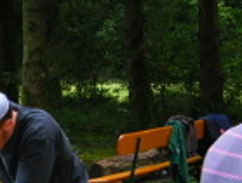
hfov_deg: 10.5
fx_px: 1304
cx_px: -30
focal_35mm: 186
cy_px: 228
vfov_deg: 7.9
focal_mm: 12.9
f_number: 4.3
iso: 200
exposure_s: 1/125
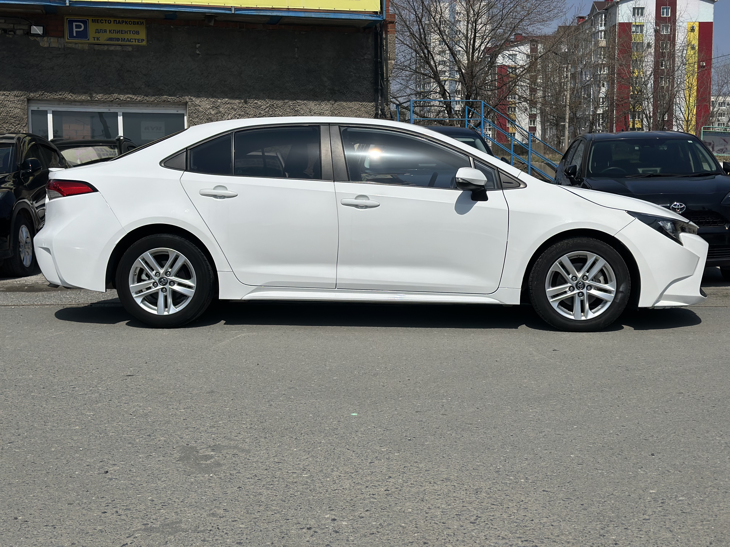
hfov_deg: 39.7
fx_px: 1012
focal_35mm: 48
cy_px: 274
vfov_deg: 30.3
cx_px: 365
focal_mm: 6.86
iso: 100
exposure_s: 1/18868
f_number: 1.78
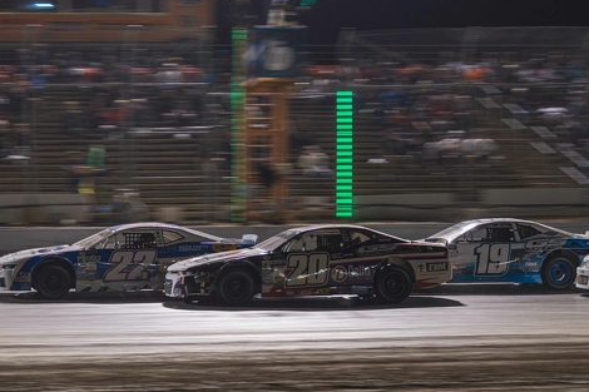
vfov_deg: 11.6
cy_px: 272
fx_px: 1930
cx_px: 135
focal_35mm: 118
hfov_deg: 17.2
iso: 500
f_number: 2.8
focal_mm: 70
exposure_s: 1/100
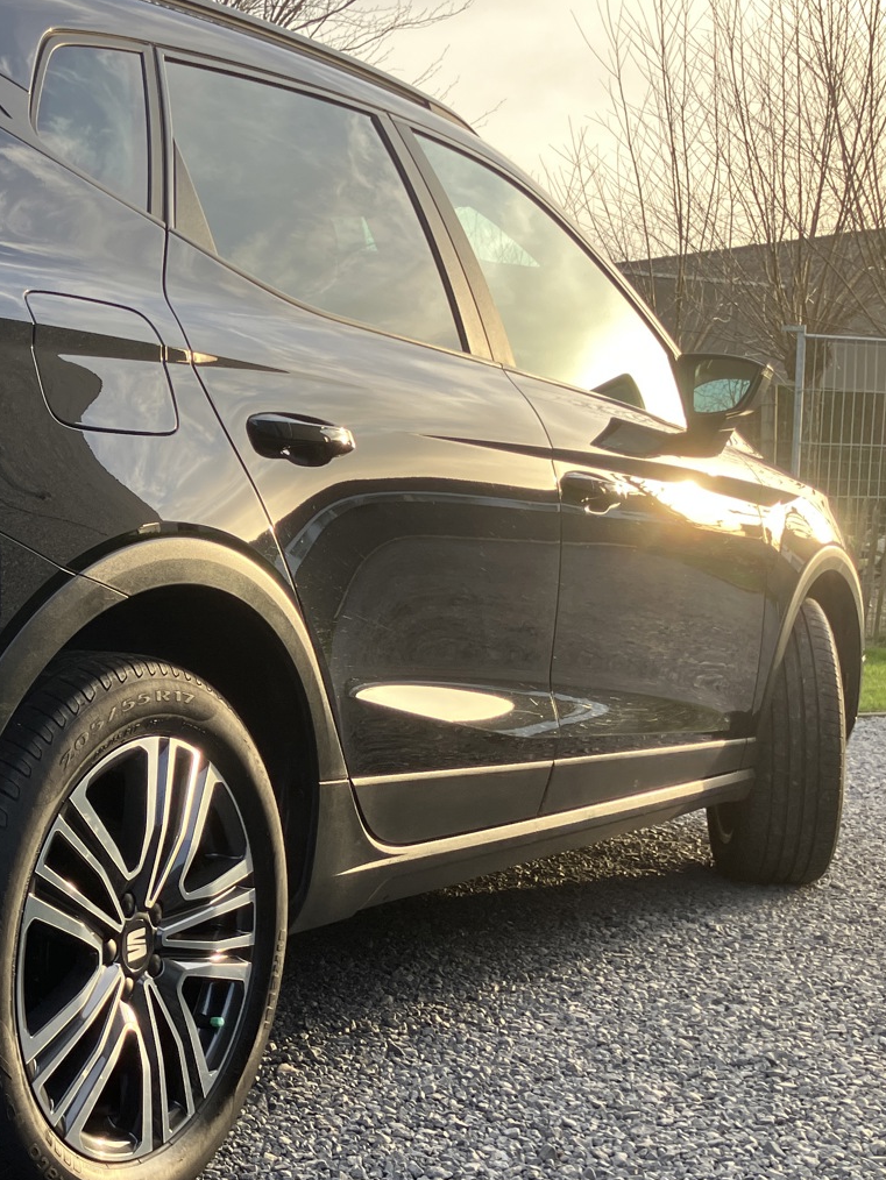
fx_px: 1808
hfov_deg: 26.1
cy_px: 648
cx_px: 5
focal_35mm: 53
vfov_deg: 36.1
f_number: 1.8
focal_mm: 3.99
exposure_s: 1/166
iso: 32
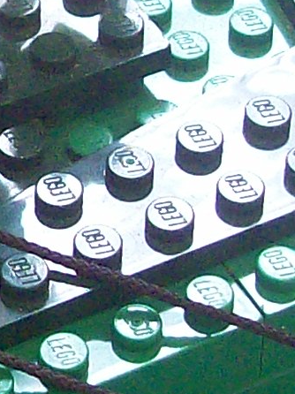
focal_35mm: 230
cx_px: -162
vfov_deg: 8.6
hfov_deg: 6.4
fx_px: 2616
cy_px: 4
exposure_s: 1/26.5
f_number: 2.7
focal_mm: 6
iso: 160
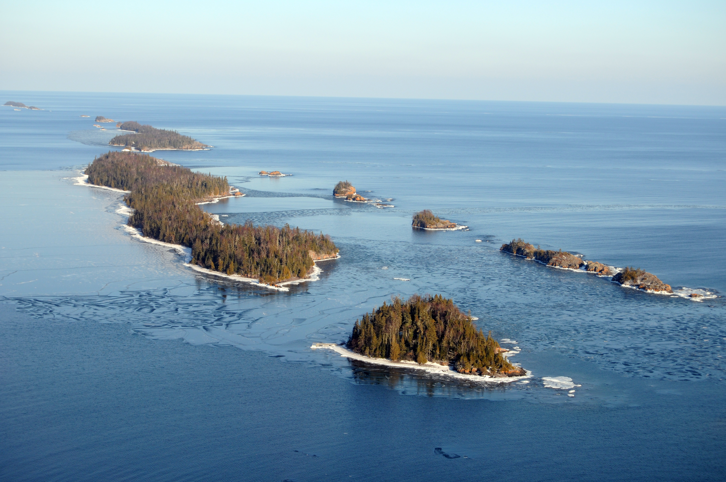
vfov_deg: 17.4
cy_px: 241
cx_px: 363
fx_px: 1571
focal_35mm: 78
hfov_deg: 26.0
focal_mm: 52
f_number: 9
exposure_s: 1/320
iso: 200
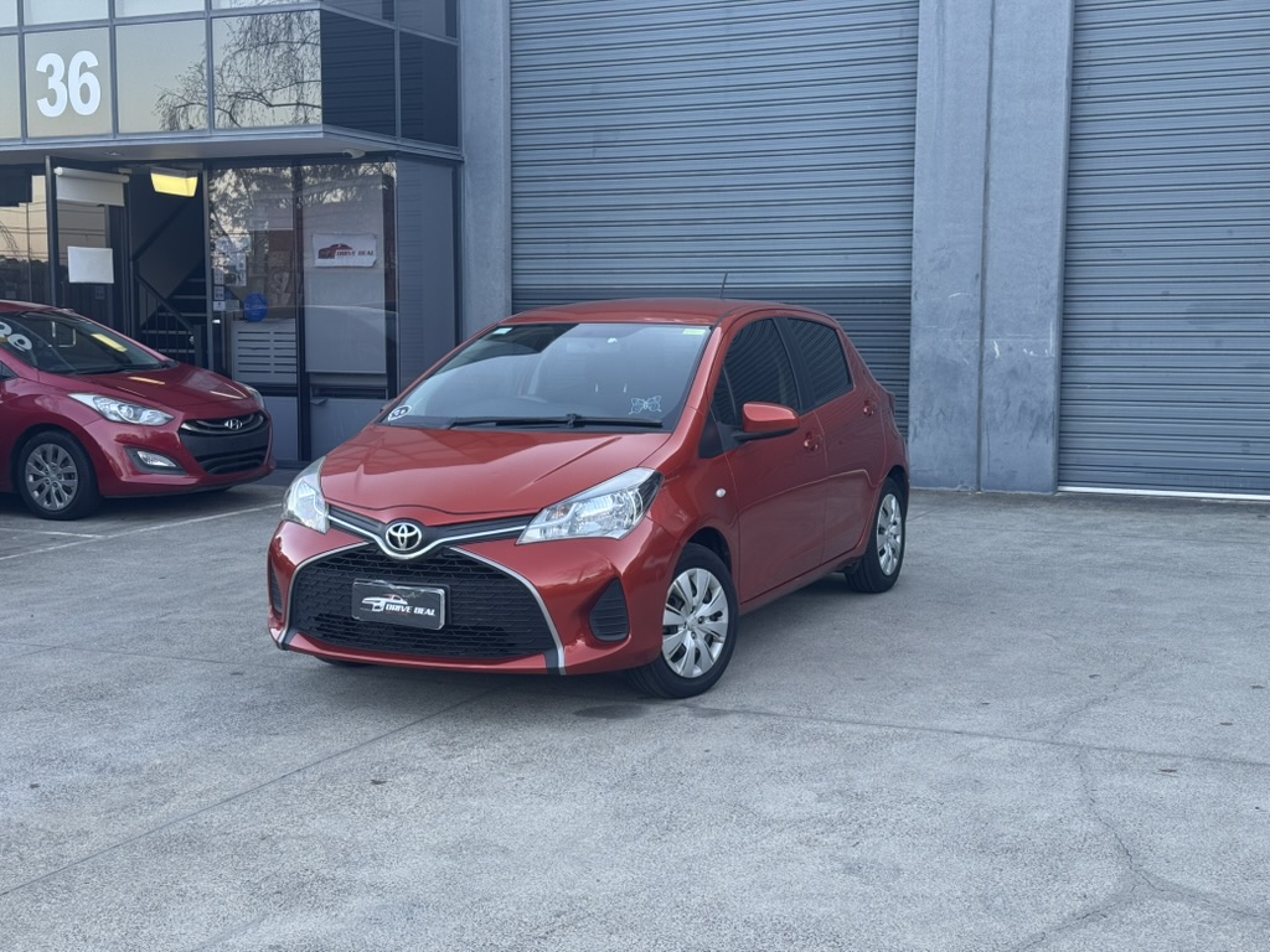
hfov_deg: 39.7
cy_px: 476
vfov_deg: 30.3
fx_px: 1761
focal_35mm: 48
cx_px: 635
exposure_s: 1/172
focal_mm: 6.76
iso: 80
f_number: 1.78
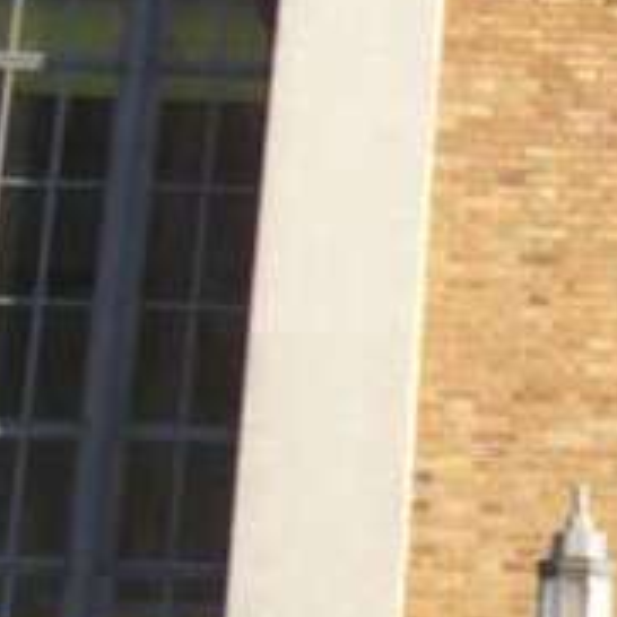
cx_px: 1095
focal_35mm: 124
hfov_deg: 12.8
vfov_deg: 14.0
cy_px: 210
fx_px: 2501
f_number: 8.8
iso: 80
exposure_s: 1/60
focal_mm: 5.7
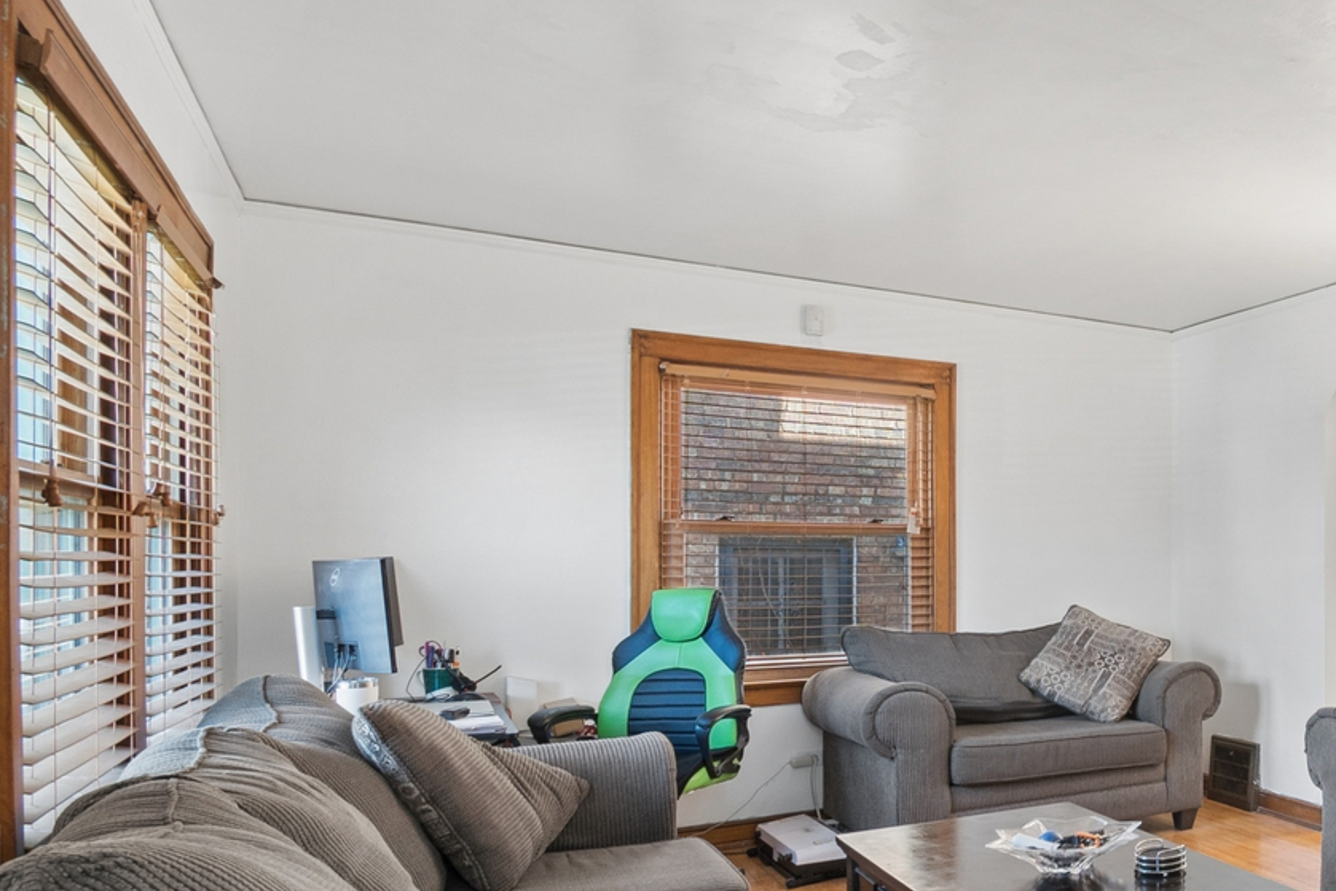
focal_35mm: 29
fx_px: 1076
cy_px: 572
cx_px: 1290
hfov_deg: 52.6
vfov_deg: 44.5
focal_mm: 10
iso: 400
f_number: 8
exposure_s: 1/40
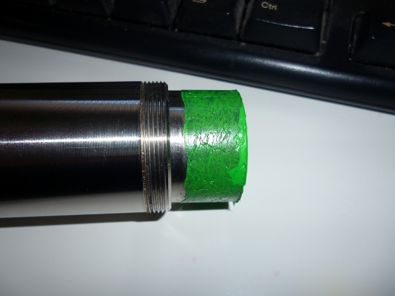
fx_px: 331
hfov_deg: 61.7
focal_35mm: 29
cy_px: 152
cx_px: 191
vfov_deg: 48.2
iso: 100
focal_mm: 5
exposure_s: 1/60
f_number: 3.1
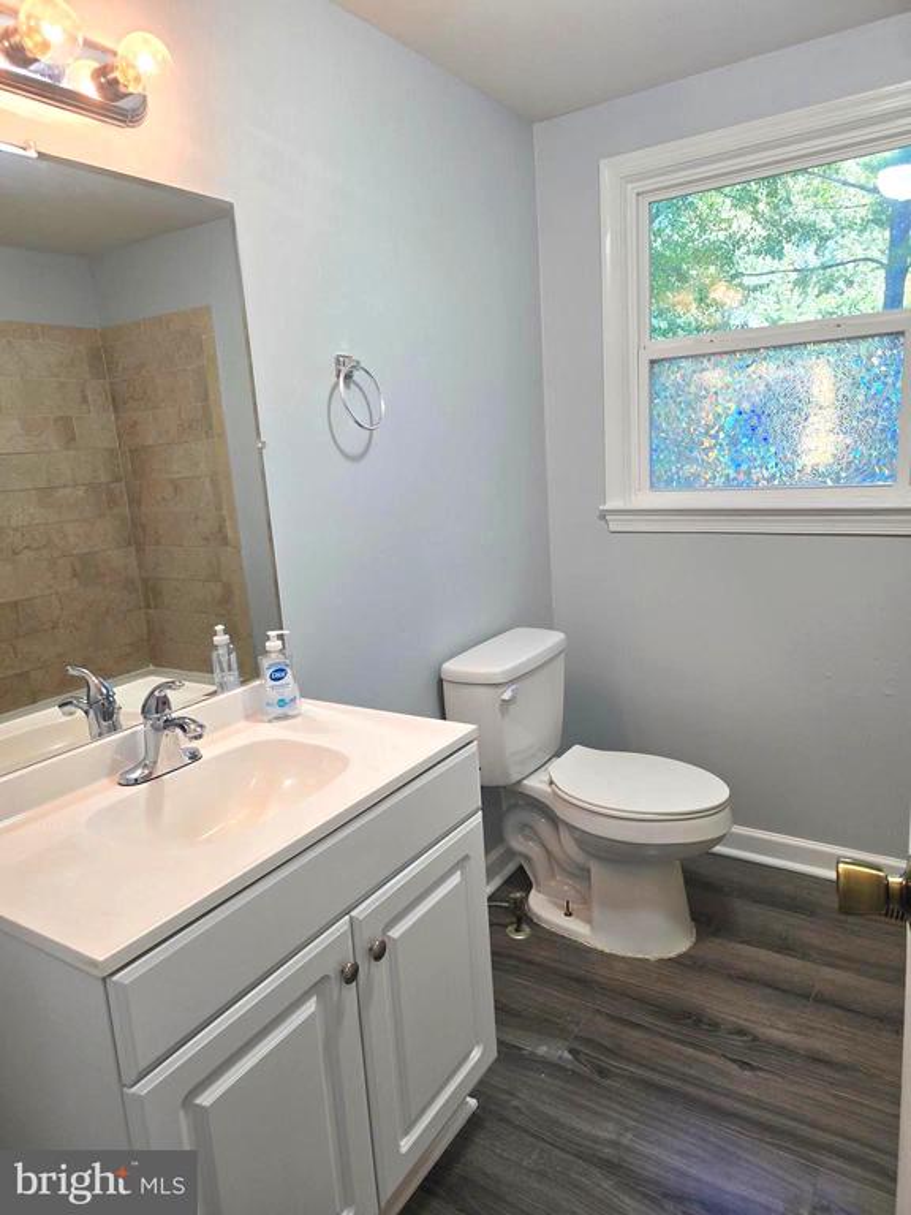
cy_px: 608
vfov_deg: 73.9
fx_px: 807
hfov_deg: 58.9
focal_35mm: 23
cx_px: 456
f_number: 1.7
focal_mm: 6.3
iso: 64
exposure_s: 1/120
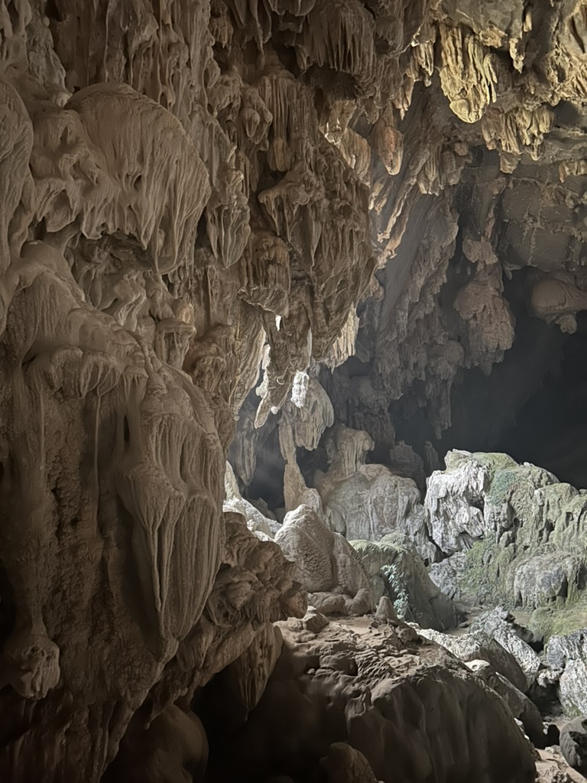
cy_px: 392
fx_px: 588
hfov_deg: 53.1
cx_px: 294
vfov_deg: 67.3
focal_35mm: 26
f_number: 1.5
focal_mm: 5.7
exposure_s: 1/21
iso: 1000
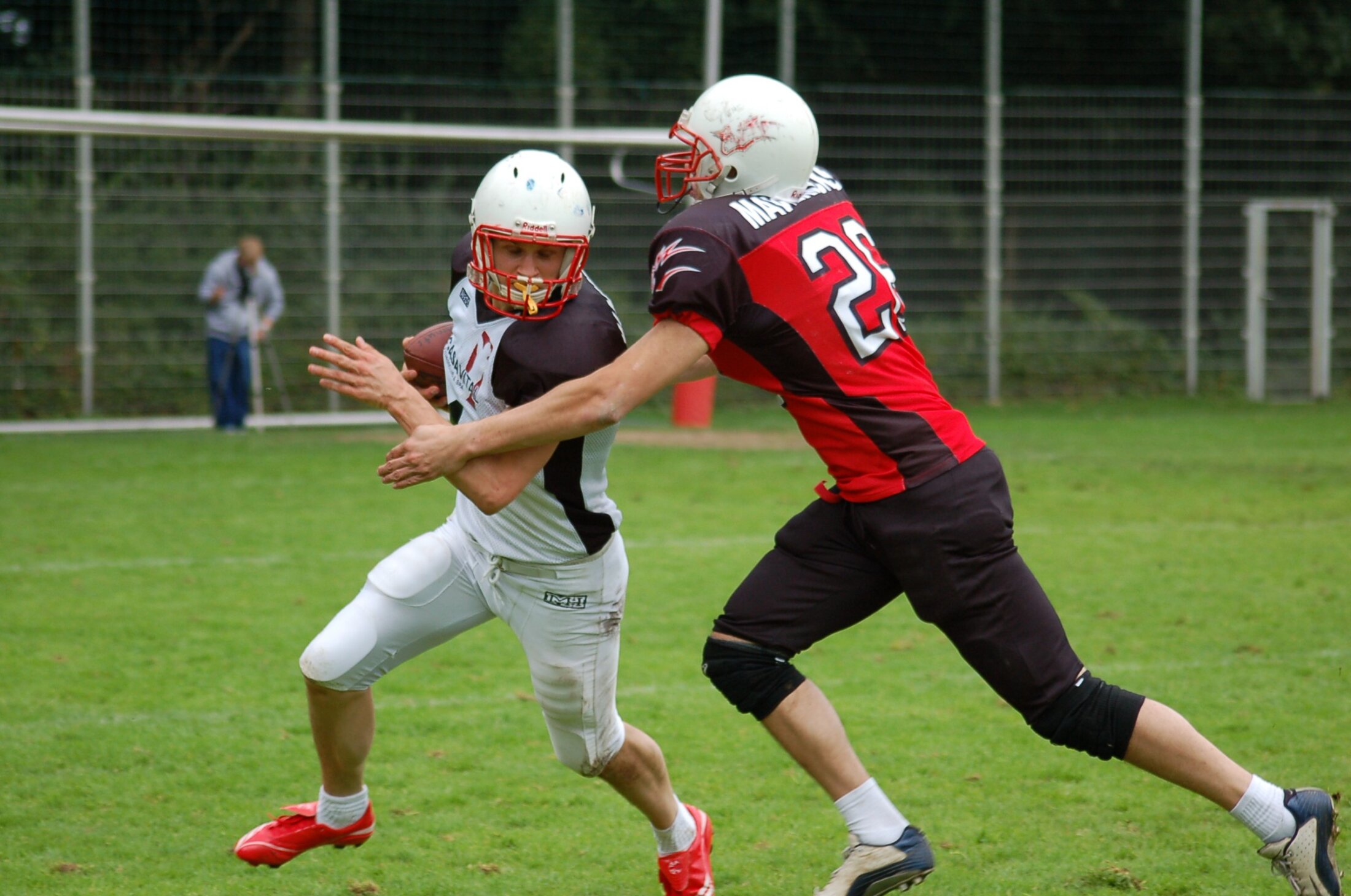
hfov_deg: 13.7
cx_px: 676
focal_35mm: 150
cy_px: 448
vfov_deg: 9.1
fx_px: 5619
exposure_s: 1/640
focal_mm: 100
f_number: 4.2
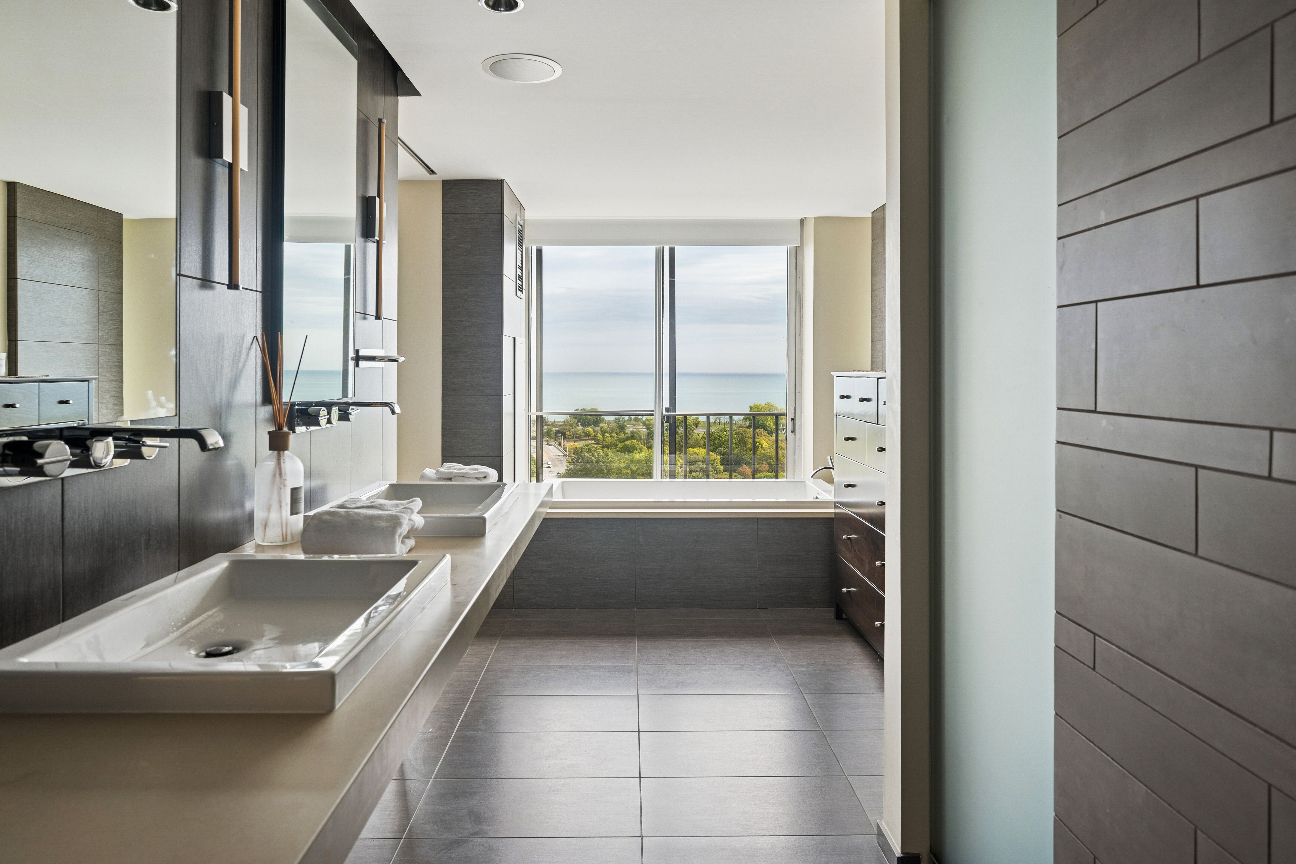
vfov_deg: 58.3
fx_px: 774
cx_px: 648
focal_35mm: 22
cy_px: 432
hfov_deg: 79.9
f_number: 8
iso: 200
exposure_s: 1/60
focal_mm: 21.5
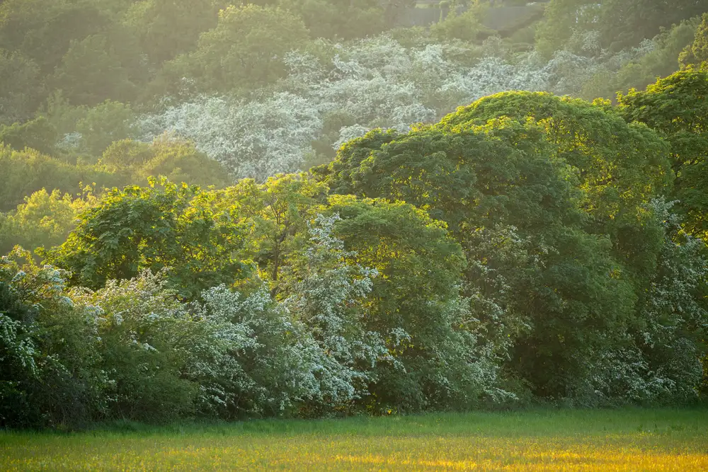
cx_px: 354
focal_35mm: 241
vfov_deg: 5.7
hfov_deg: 8.5
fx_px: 4740
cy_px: 236
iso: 400
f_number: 5
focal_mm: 241
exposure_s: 1/500
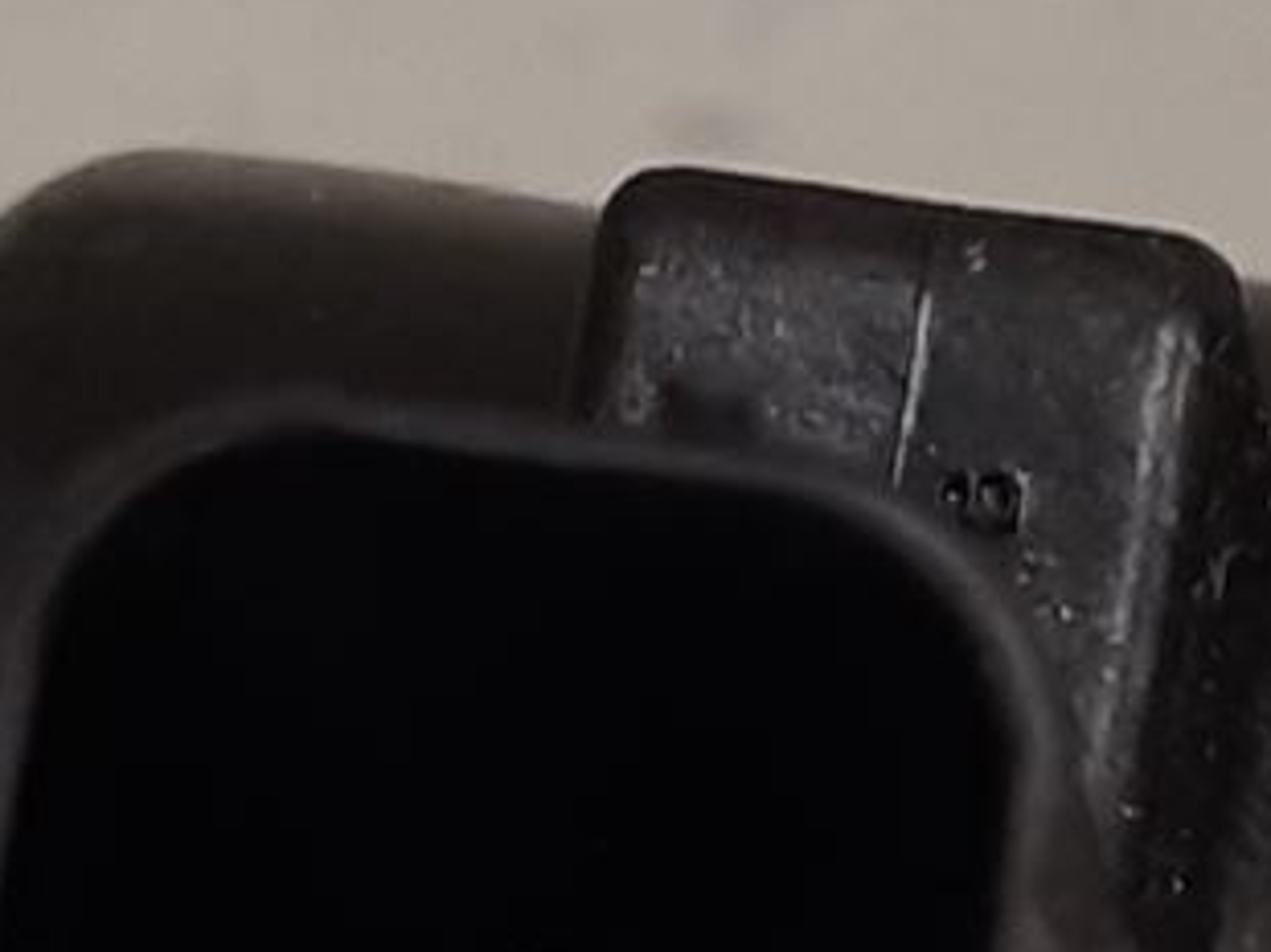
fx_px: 6310
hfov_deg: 11.5
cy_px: 895
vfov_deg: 8.6
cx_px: 377
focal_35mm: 172
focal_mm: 3.93
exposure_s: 1/50
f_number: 1.7
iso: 125
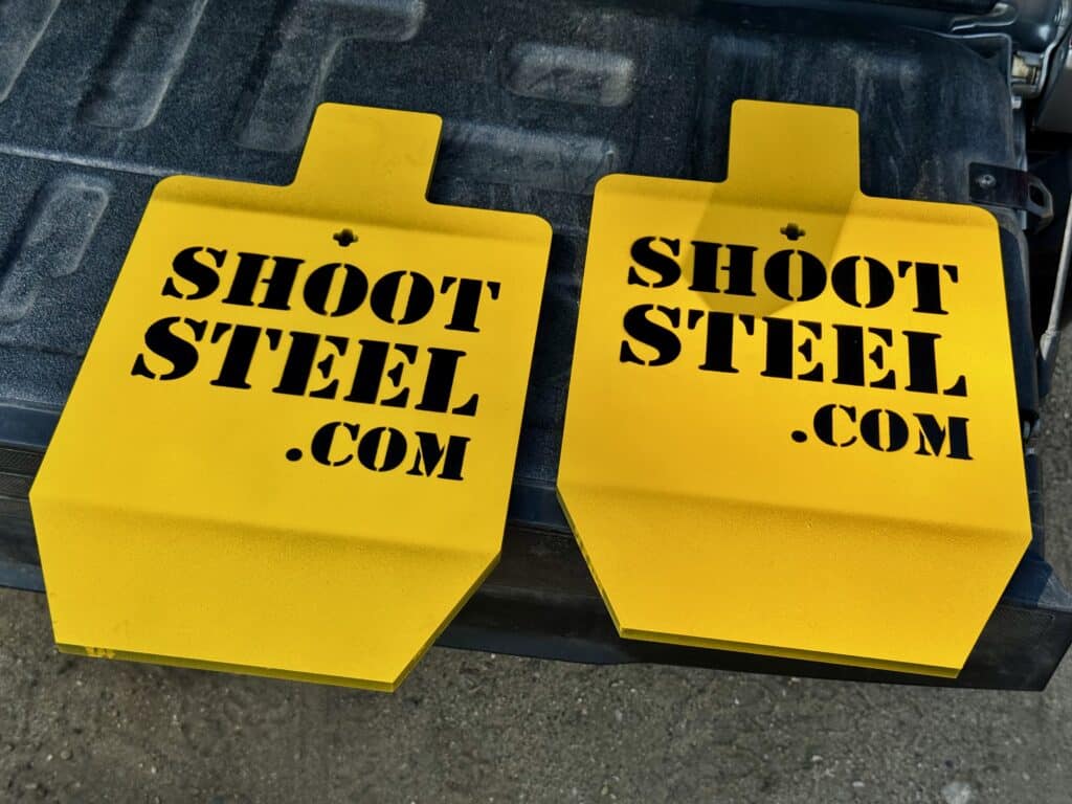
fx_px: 1486
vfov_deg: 30.3
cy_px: 402
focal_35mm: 48
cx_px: 536
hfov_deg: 39.7
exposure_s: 1/1339
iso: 64
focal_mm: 6.76
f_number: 1.78
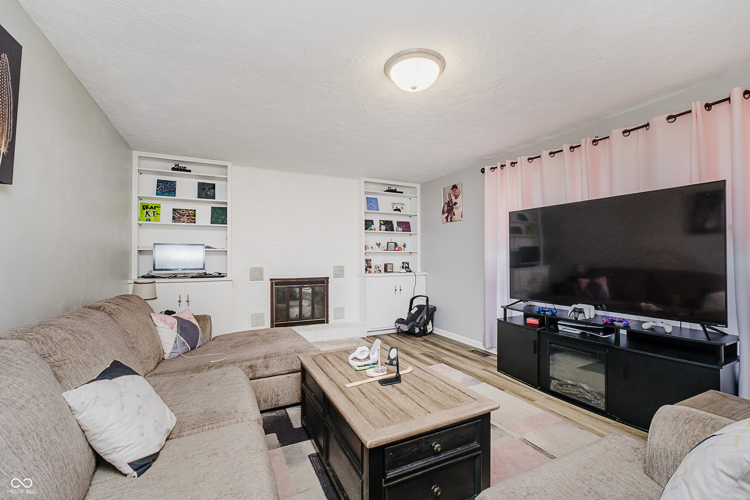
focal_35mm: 15
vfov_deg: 77.3
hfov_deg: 100.4
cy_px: 250
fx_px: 312
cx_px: 375
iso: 500
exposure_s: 1/30
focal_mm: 10
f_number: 4
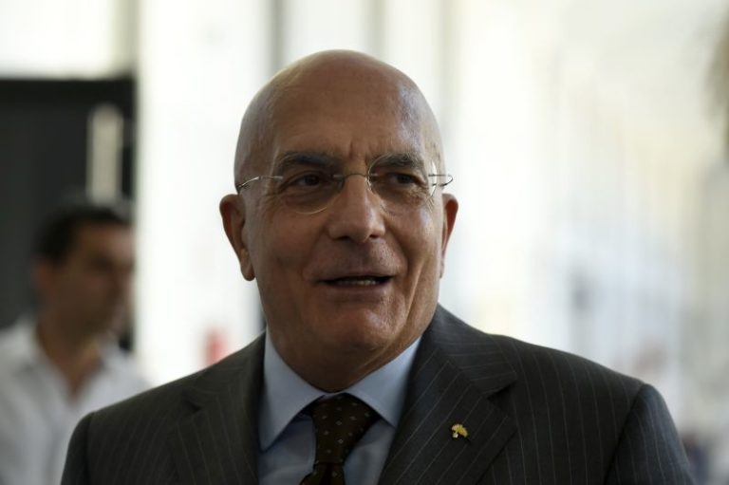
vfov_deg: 13.0
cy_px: 242
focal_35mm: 105
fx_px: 2125
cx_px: 364
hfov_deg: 19.5
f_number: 5.6
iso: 2000
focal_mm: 105
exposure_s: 1/200
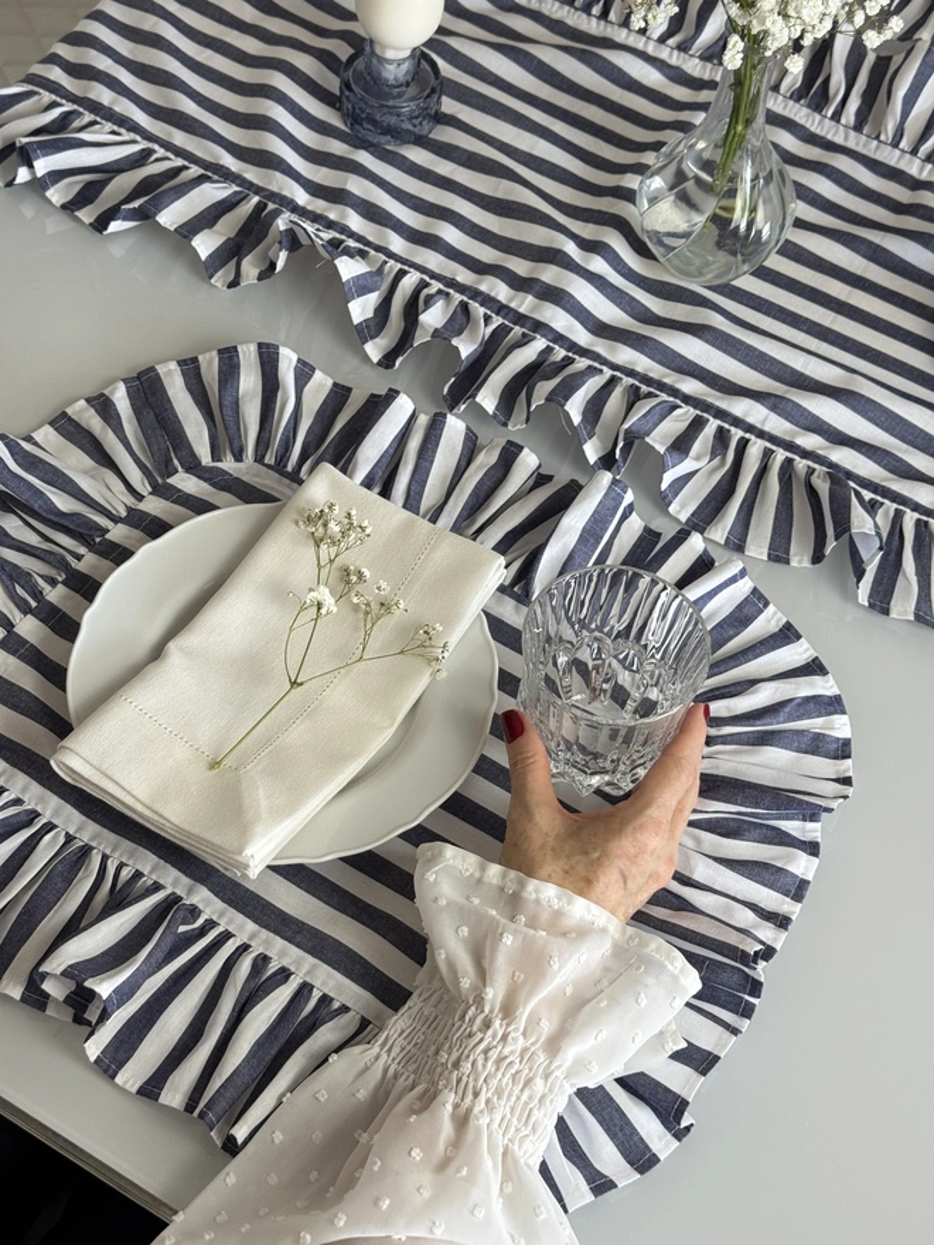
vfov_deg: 39.7
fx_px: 1727
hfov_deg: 30.3
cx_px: 467
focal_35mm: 48
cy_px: 622
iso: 64
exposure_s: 1/50
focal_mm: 6.76
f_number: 1.78
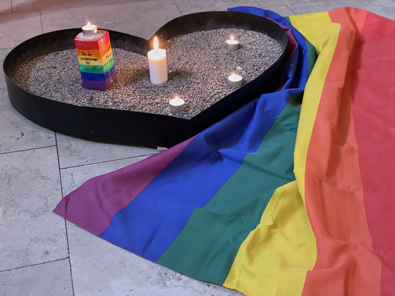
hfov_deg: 36.8
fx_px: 593
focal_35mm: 52
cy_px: 148
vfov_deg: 28.0
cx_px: 198
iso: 500
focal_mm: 6
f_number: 2
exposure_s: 1/20
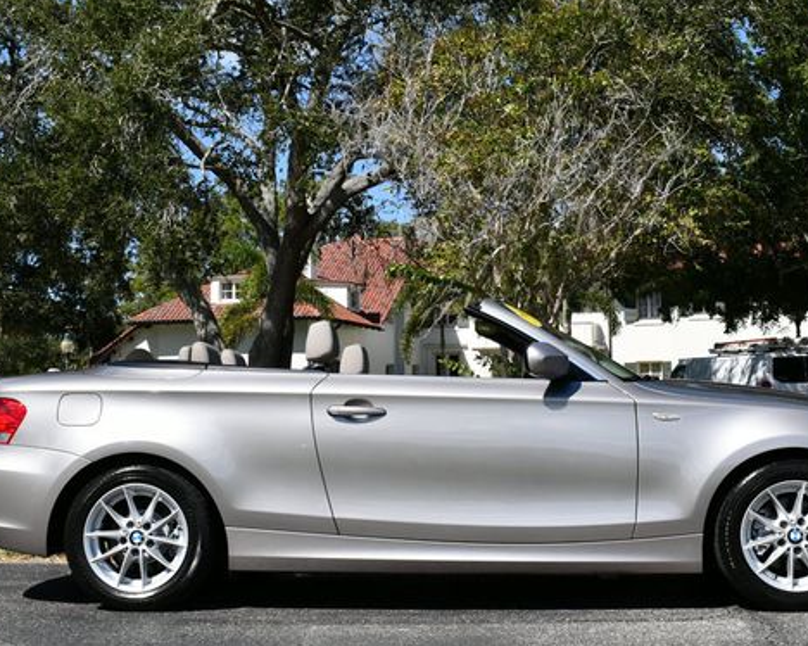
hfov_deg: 34.7
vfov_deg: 28.1
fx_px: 1291
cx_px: 445
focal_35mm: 54
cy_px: 302
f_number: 9
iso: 100
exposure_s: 1/320
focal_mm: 21
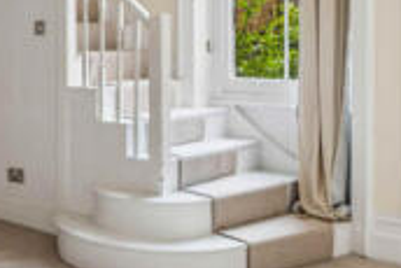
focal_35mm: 61
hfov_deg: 30.2
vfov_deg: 21.9
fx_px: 680
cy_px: 36
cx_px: -15
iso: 400
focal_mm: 16
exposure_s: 1/10
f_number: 11
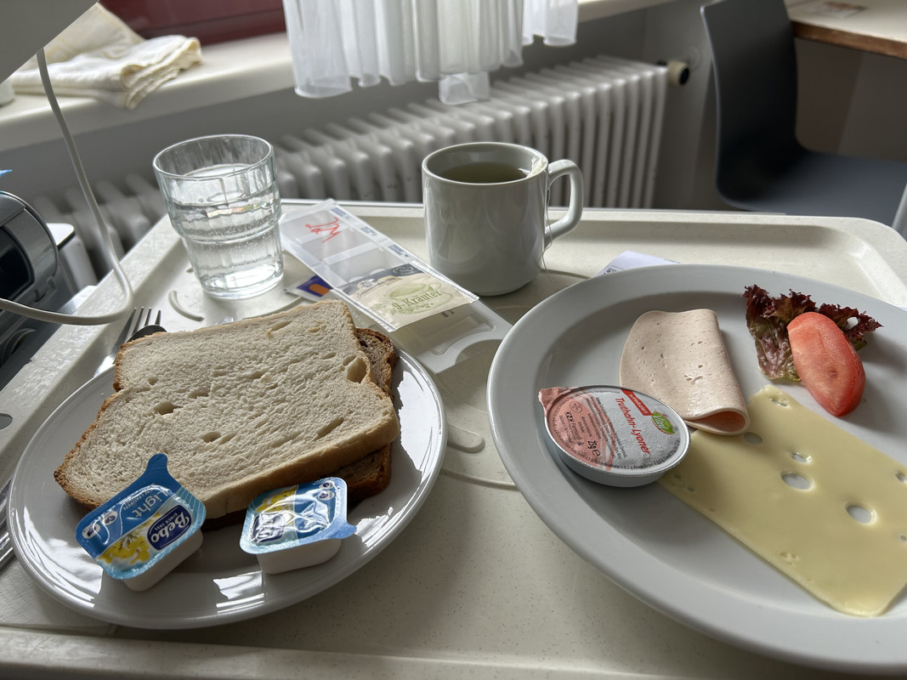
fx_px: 681
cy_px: 340
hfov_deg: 67.3
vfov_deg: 53.1
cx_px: 454
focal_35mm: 26
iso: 32
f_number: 1.5
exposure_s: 1/138
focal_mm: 5.7
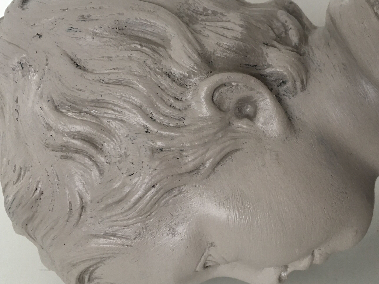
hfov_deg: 41.6
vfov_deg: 32.2
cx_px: 248
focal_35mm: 45
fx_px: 493
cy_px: 142
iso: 100
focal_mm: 4.15
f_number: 2.2
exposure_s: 1/33
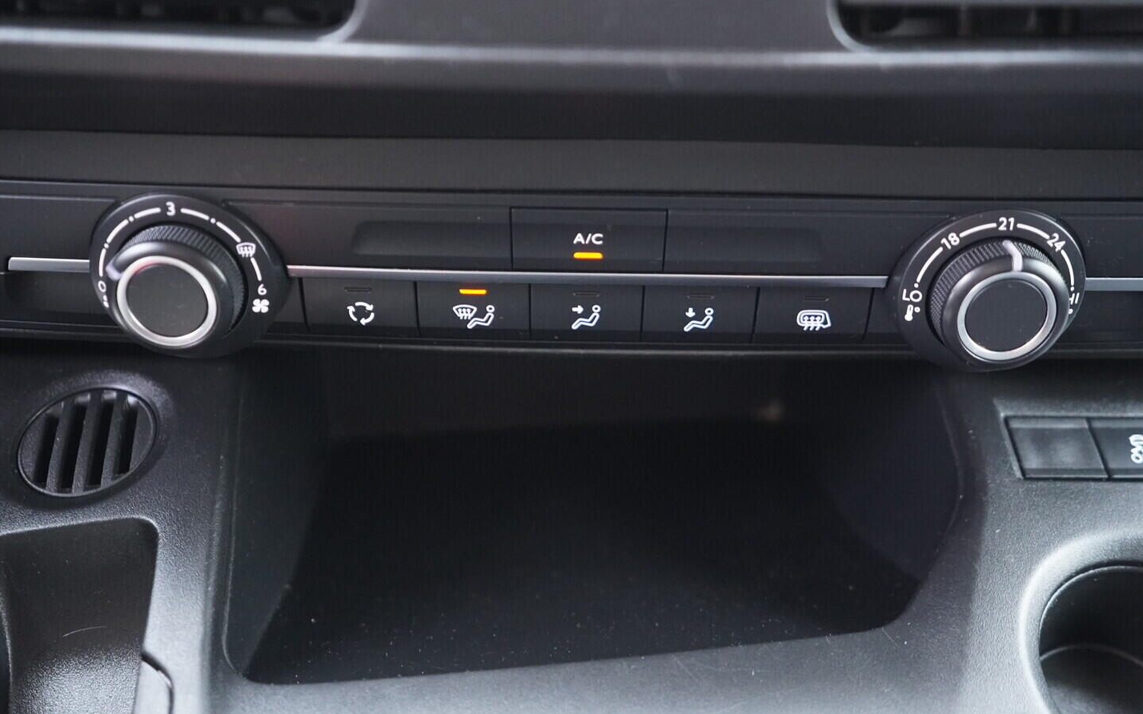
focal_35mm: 37
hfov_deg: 52.8
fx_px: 1152
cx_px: 575
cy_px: 334
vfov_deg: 34.4
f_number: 2.8
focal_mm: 24
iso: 3200
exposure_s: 1/40
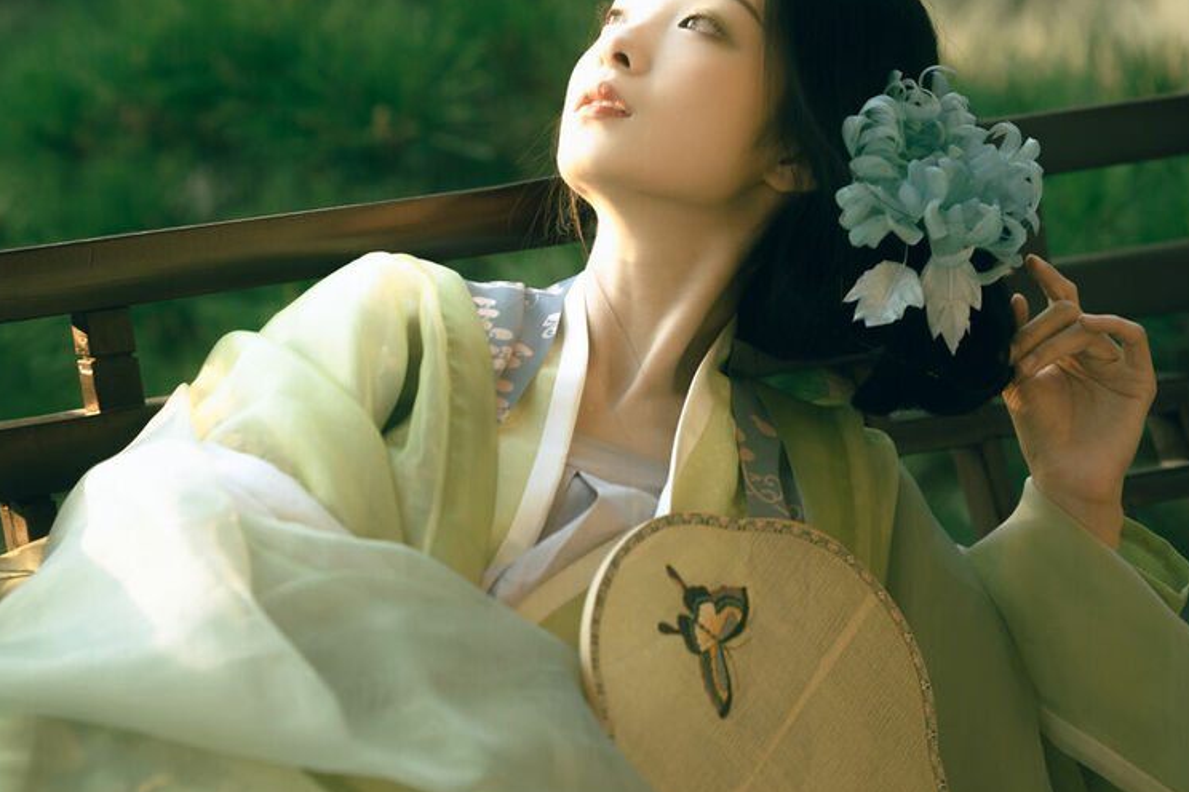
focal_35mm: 120
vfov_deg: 11.4
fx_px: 3963
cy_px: 323
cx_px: 416
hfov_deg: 17.0
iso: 200
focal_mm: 85
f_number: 2.8
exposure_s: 1/160
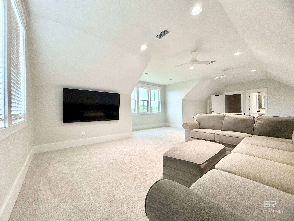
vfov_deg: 85.7
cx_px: 147
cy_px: 110
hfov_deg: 102.1
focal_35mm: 14
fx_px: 119
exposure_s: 1/120
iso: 250
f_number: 2.2
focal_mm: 2.22
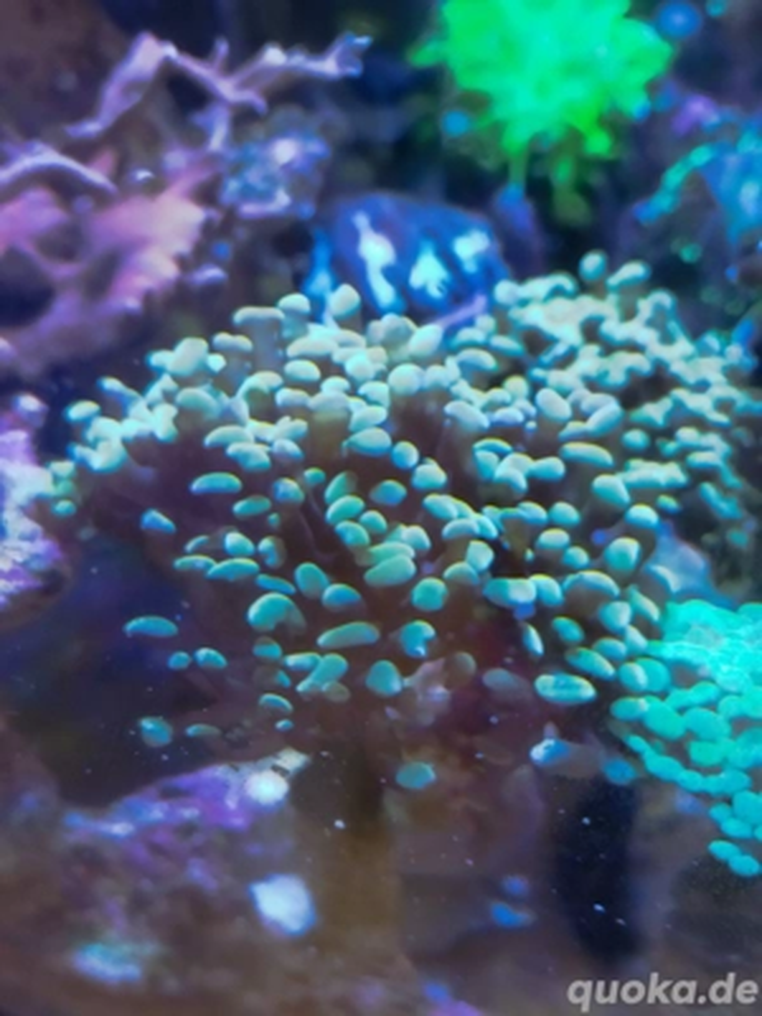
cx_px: 381
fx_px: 792
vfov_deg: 65.3
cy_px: 508
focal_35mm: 27
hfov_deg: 51.4
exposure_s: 1/50
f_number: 1.79
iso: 322
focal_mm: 4.71
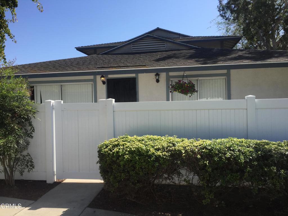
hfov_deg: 61.7
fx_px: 241
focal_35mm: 29
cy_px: 108
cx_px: 144
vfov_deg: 48.2
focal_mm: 4.15
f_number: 2.2
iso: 32
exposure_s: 1/1647
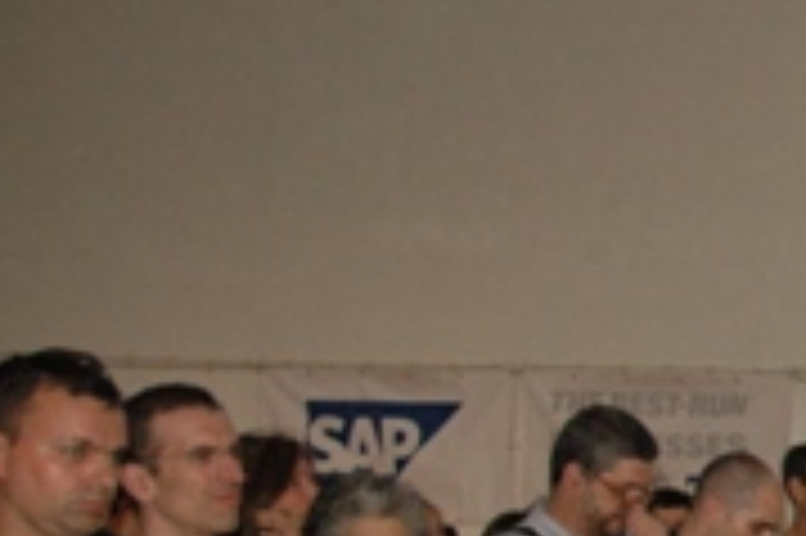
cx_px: 1409
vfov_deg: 11.4
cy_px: 649
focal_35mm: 118
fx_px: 2639
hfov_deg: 15.2
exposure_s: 1/500
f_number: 4
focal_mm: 22
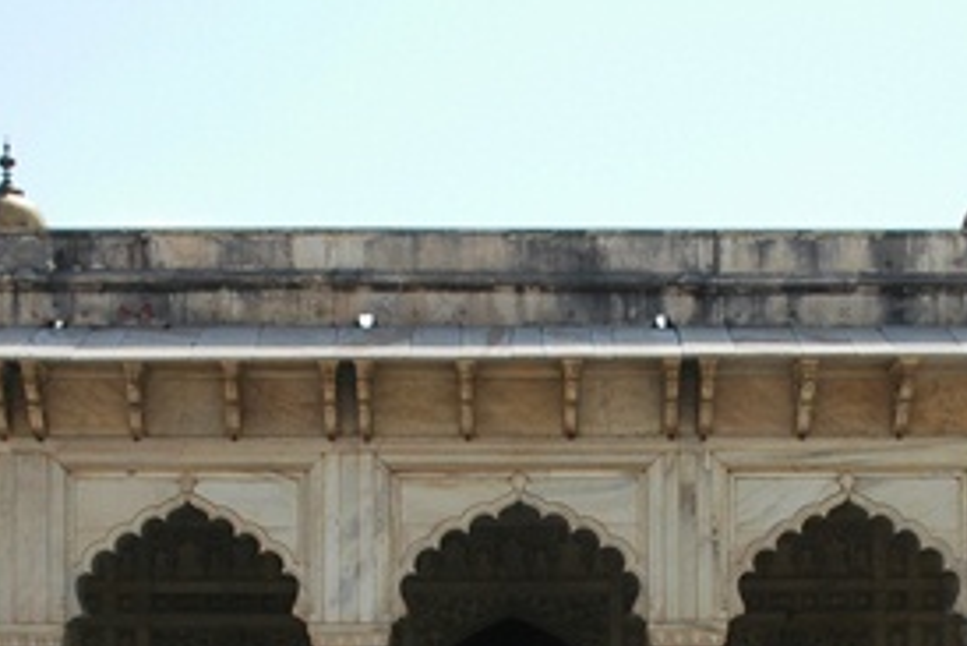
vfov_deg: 13.7
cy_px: 688
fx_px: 2634
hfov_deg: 20.8
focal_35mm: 98
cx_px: 491
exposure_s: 1/320
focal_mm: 28
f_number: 11
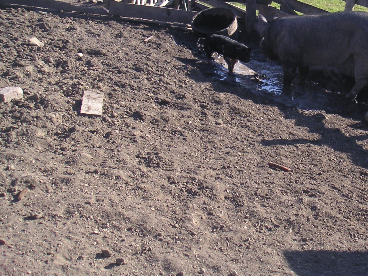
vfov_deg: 24.3
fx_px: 638
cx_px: 268
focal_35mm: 60
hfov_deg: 31.7
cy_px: 100
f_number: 2.8
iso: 50
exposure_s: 1/350
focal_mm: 6
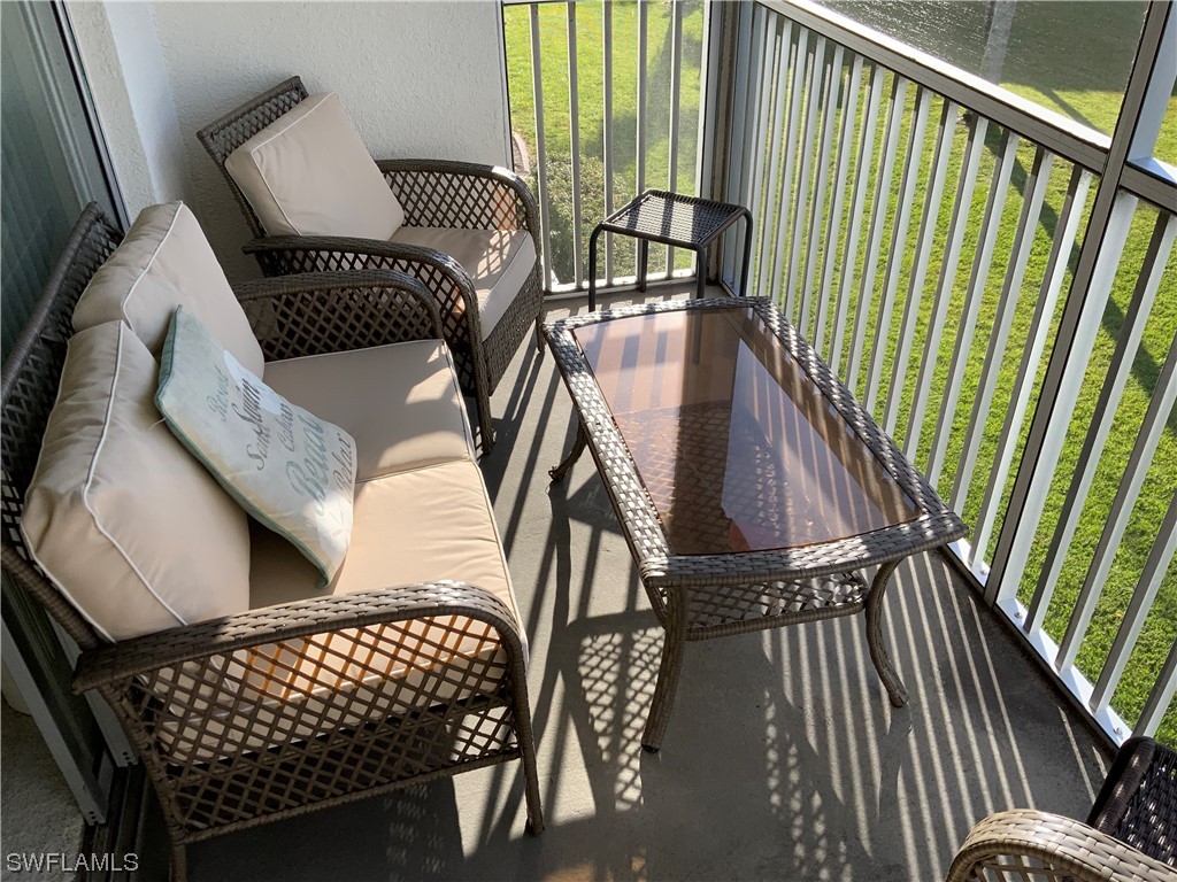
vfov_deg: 48.2
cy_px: 441
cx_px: 588
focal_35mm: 29
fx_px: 986
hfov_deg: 61.7
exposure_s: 1/500
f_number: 1.8
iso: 16
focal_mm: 3
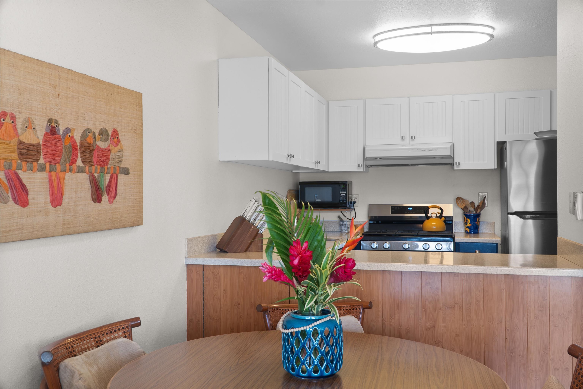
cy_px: 194
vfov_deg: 40.0
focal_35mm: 33
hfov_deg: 57.2
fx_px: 534
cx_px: 292
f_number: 9
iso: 80
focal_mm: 22
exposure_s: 2.5
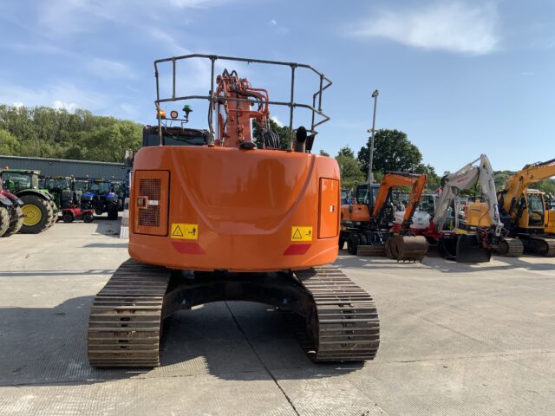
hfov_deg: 61.7
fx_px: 465
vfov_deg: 48.2
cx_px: 278
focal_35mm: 29
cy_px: 208
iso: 16
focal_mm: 3
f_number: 1.8
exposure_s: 1/2058
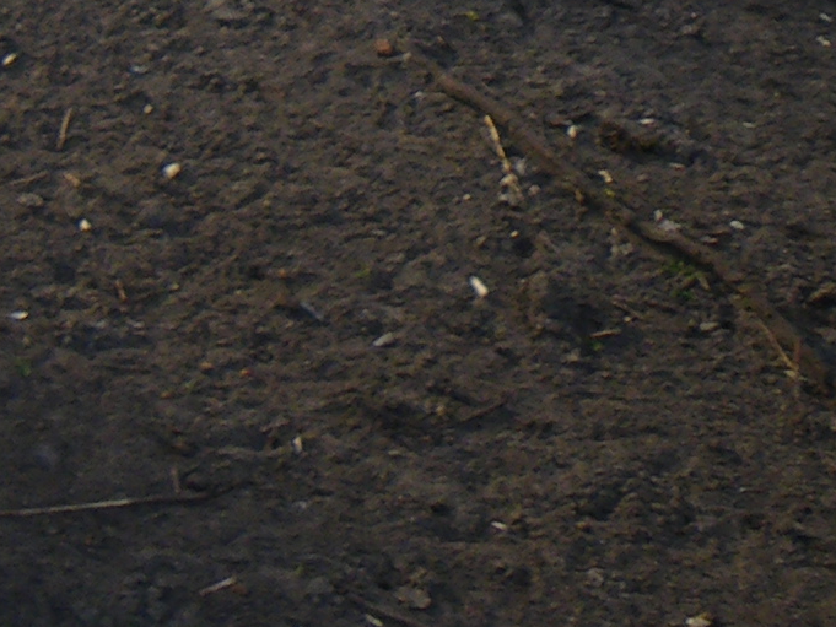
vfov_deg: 9.3
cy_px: -575
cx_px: -1283
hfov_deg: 10.8
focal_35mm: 150
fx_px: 3623
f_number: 3.5
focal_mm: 5
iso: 50
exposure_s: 1/100
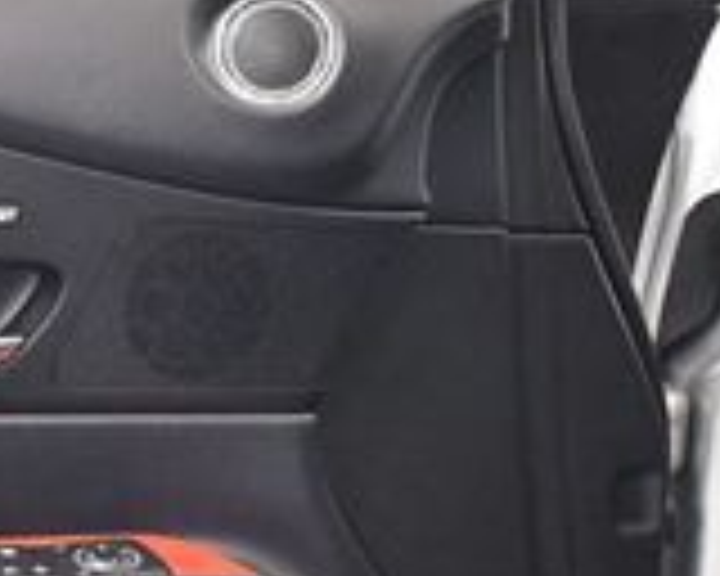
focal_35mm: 135
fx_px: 2877
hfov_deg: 13.4
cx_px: -392
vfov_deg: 11.2
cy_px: 734
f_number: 3.5
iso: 3600
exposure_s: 1/60
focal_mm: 18
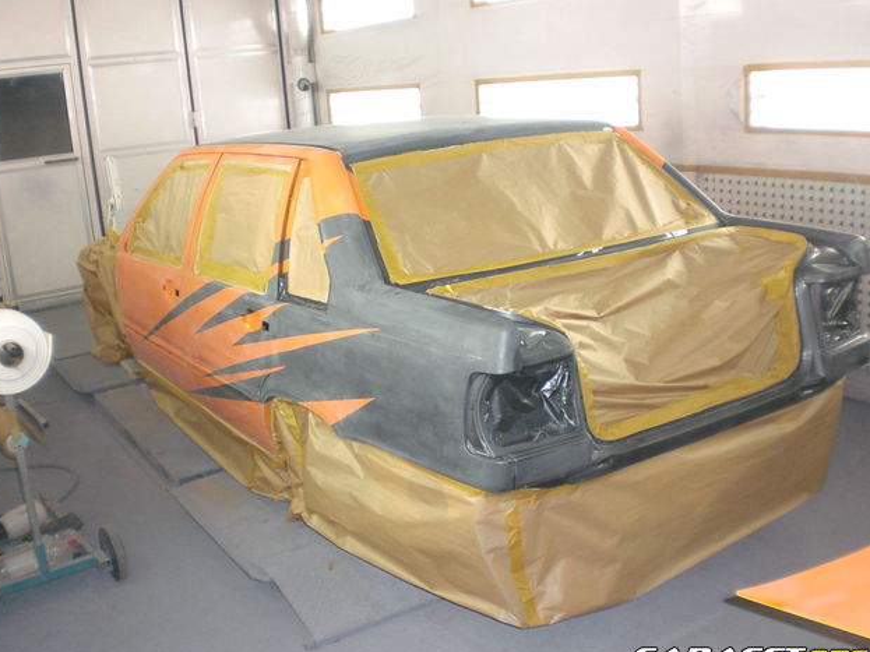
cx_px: 426
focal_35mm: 37
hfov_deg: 50.1
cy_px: 334
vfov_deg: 38.7
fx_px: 930
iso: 200
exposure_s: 1/80
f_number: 3.1
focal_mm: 6.3
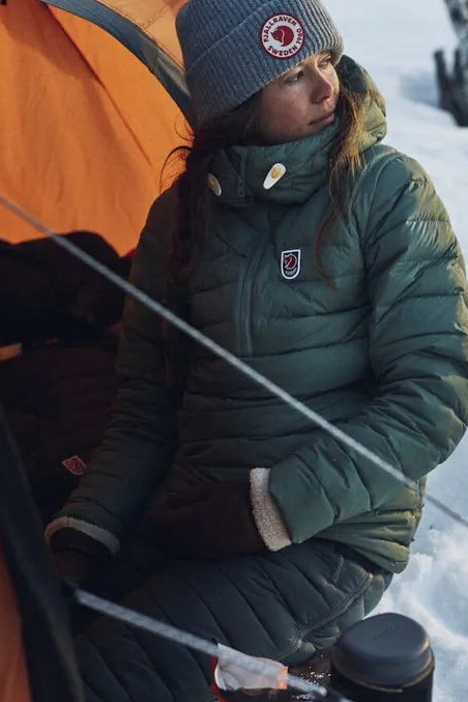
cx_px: 263
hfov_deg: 21.9
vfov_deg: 32.3
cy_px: 413
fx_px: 1208
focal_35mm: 62
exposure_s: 1/1000
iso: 160
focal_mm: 35
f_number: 2.2
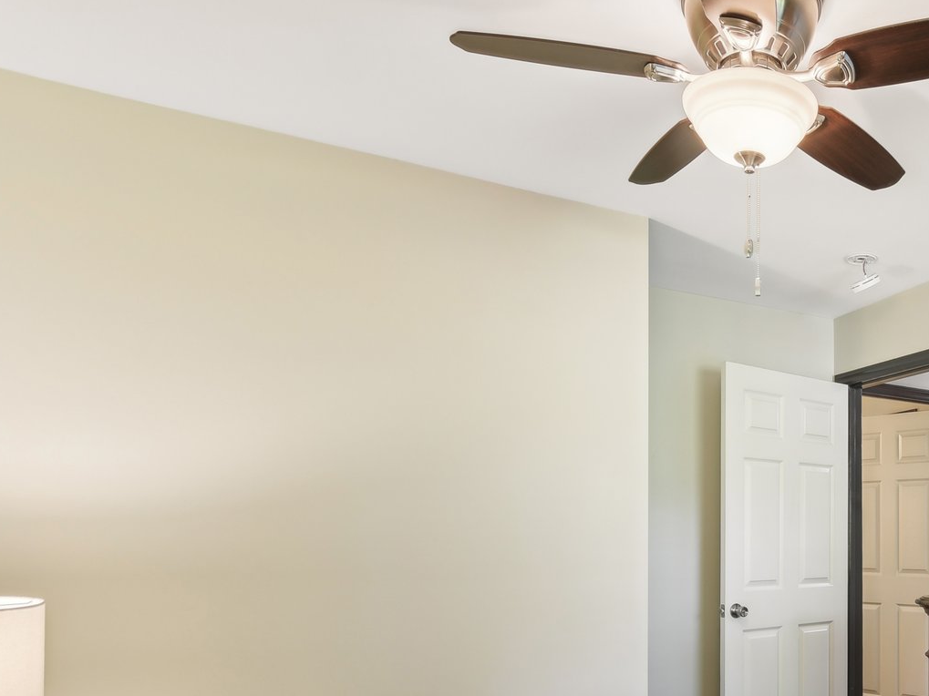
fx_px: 778
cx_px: 790
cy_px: 532
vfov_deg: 46.3
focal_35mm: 29
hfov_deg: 55.6
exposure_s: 1/5
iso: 200
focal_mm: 15
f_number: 8
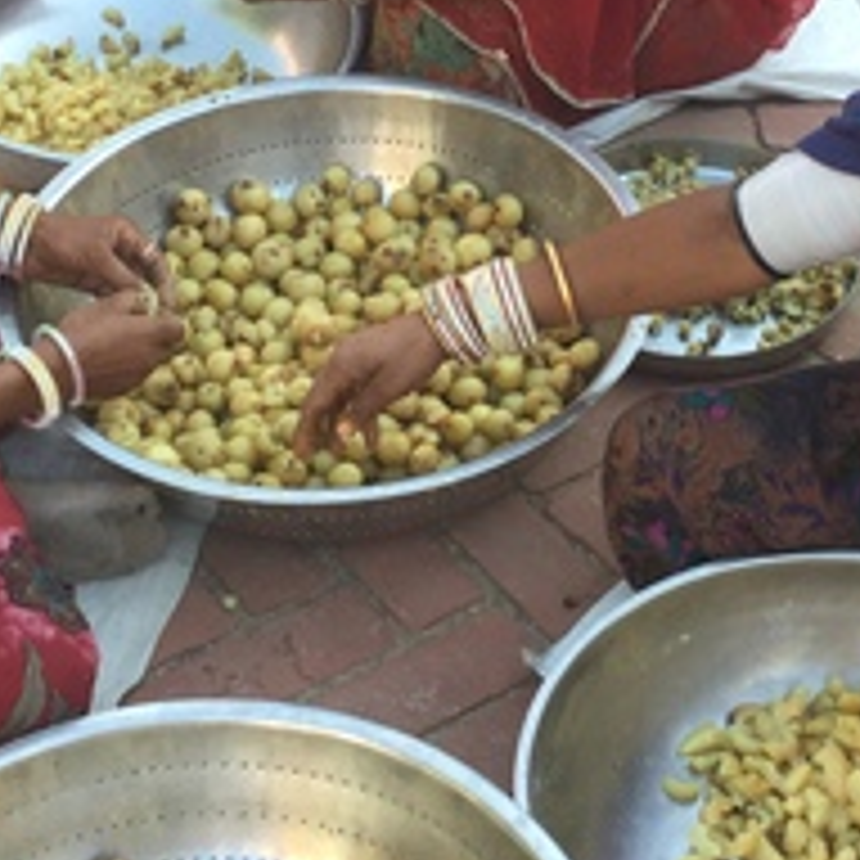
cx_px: 437
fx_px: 2417
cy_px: 257
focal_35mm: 86
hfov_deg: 20.2
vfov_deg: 20.1
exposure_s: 1/100
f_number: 2.4
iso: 40
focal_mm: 3.3
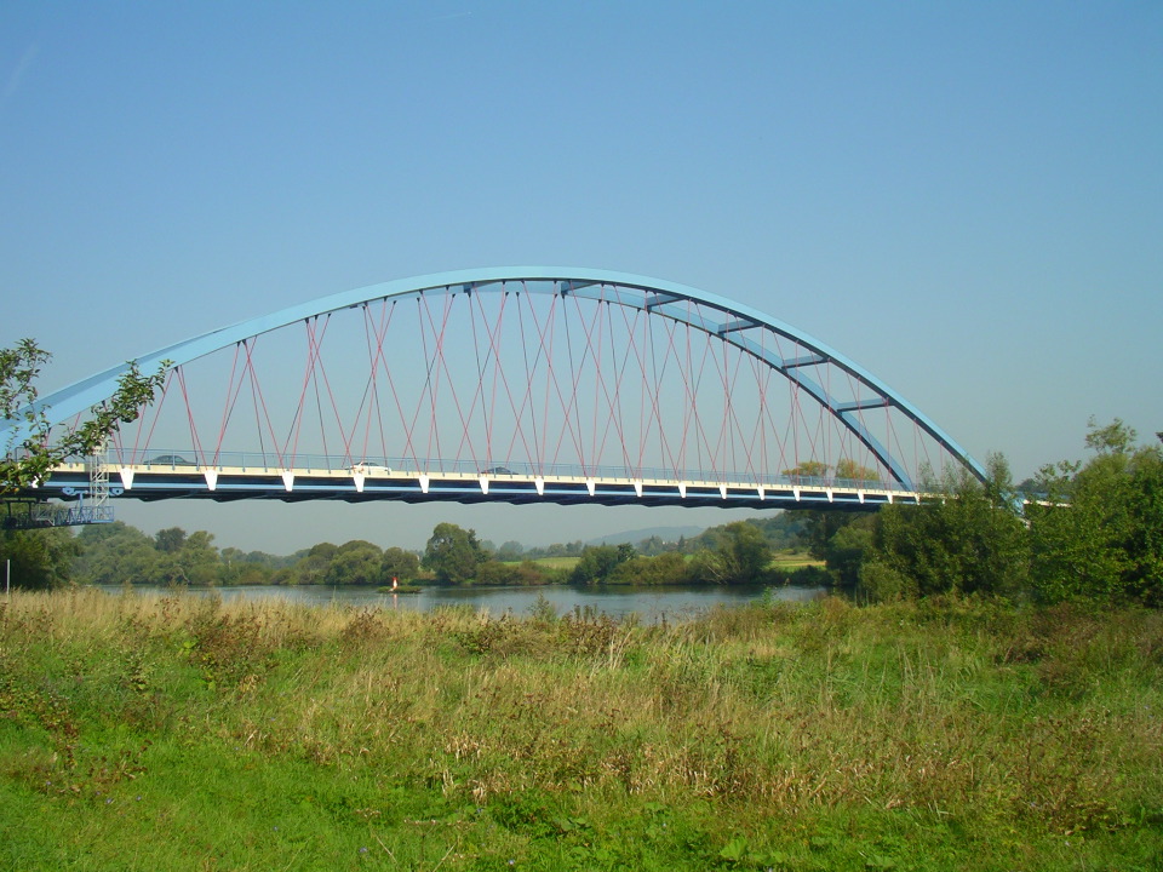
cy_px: 436
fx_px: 1243
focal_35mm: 37
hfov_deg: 50.1
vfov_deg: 38.7
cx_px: 582
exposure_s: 1/160
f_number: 6.9
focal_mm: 5.7
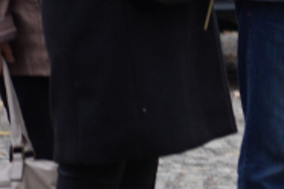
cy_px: -118
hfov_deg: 2.8
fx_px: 5790
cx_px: 858
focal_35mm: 734
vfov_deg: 1.9
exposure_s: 1/100
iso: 200
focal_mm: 105
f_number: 4
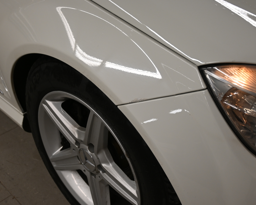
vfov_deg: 31.9
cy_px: 103
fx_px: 358
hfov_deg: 39.3
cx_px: 140
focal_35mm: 47
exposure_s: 1/60
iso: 320
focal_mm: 27.5
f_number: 4.5
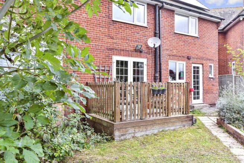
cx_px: 122
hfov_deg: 65.5
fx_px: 190
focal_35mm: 28
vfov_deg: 46.4
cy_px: 82
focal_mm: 19
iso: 1000
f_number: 8
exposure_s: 1/125
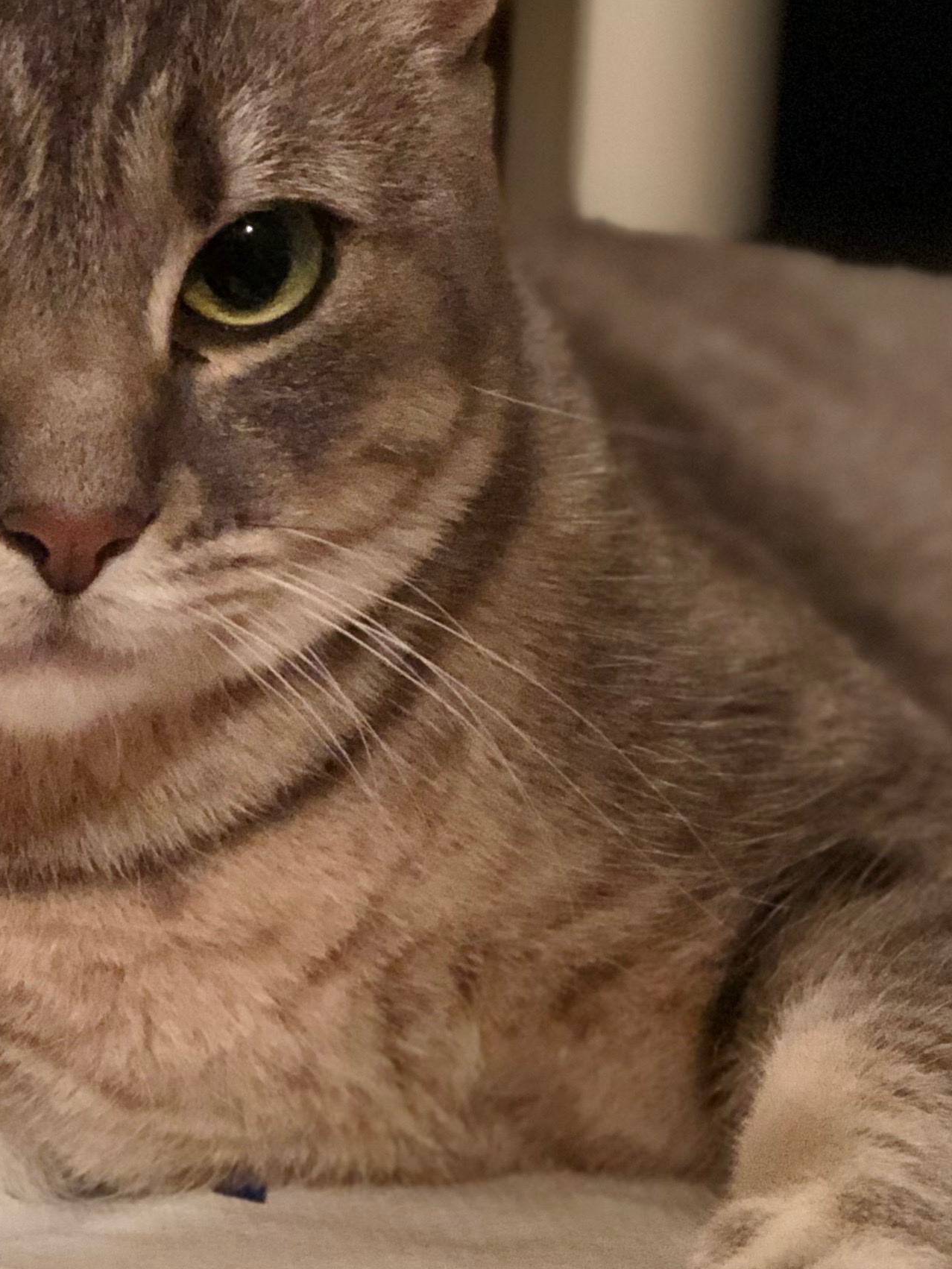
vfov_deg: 14.5
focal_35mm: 135
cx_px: -92
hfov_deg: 10.8
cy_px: 1001
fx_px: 4949
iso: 1250
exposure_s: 1/30
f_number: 2.8
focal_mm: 6.6
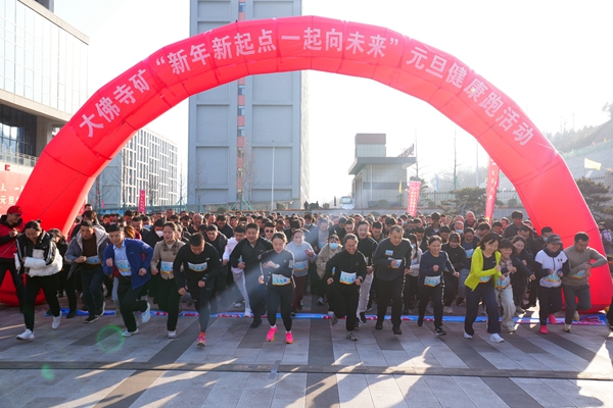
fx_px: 511
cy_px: 204
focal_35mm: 30
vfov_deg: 43.6
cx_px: 306
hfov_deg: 61.9
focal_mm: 30
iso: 320
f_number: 7.1
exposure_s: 1/200
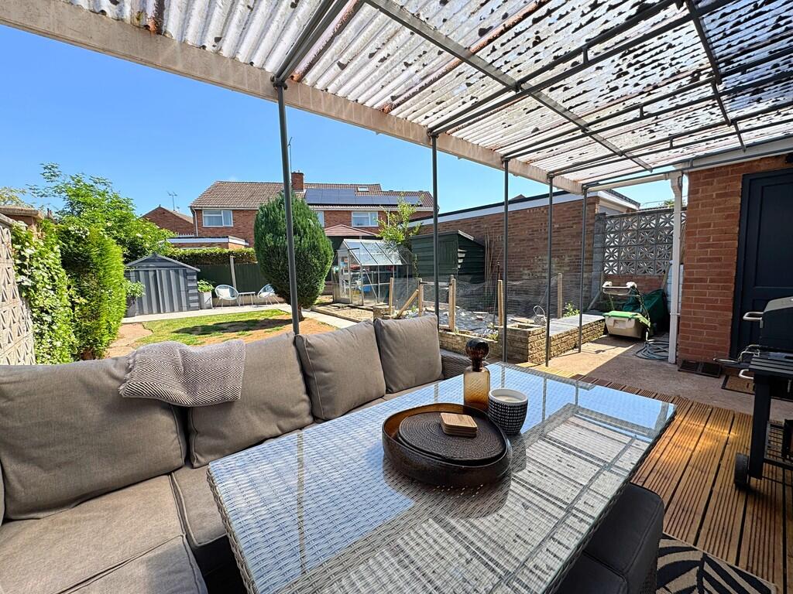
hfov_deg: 102.1
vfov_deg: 85.7
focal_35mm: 14
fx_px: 321
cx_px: 396
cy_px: 297
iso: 40
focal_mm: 2.22
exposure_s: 1/741
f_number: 2.2
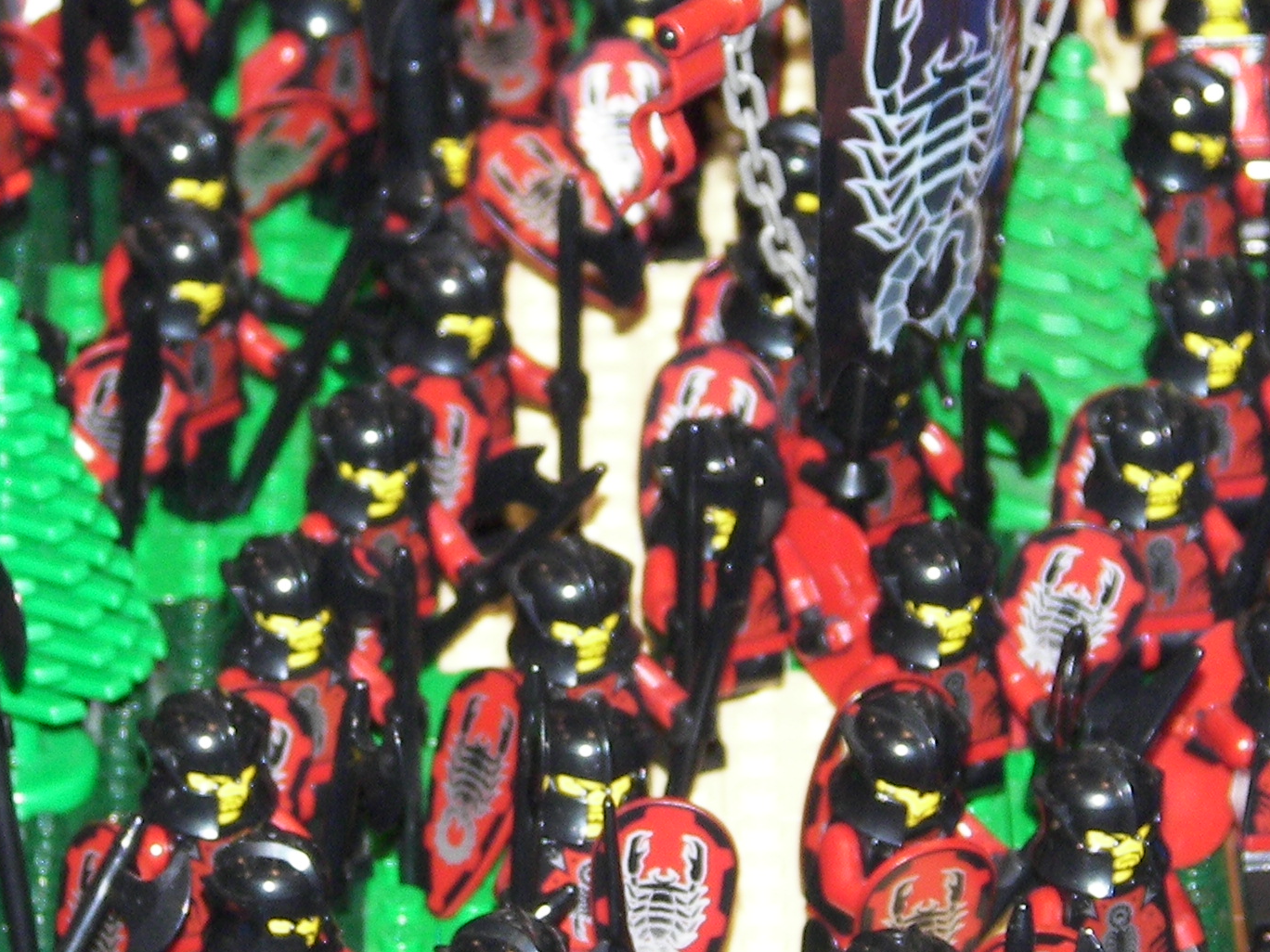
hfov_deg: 6.4
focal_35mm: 310
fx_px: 11373
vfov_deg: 4.8
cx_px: 450
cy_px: 252
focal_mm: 22.8
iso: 80
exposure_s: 1/40
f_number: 3.2
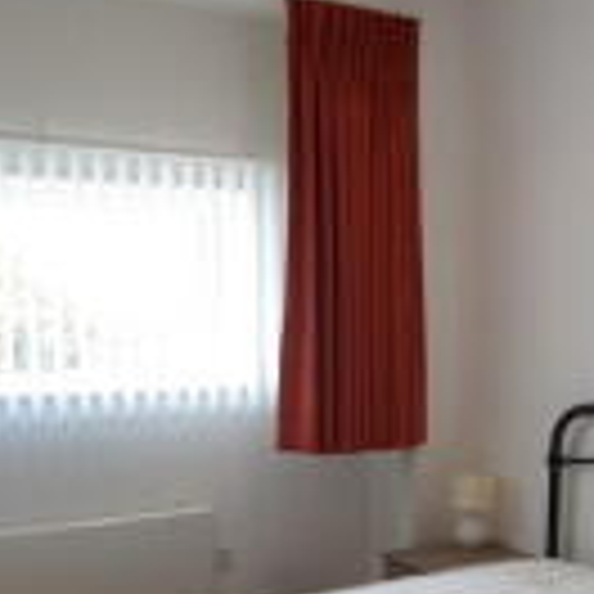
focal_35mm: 46
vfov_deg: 35.7
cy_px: 470
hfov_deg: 36.8
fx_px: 893
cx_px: 310
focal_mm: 10
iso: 640
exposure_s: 1/250
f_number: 4
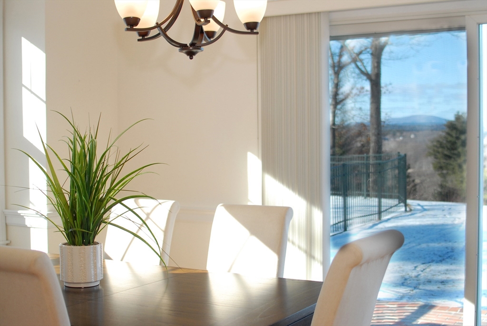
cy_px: 163
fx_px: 711
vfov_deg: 25.8
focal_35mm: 52
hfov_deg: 37.8
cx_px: 244
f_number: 2.5
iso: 400
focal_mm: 35
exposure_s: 1/500
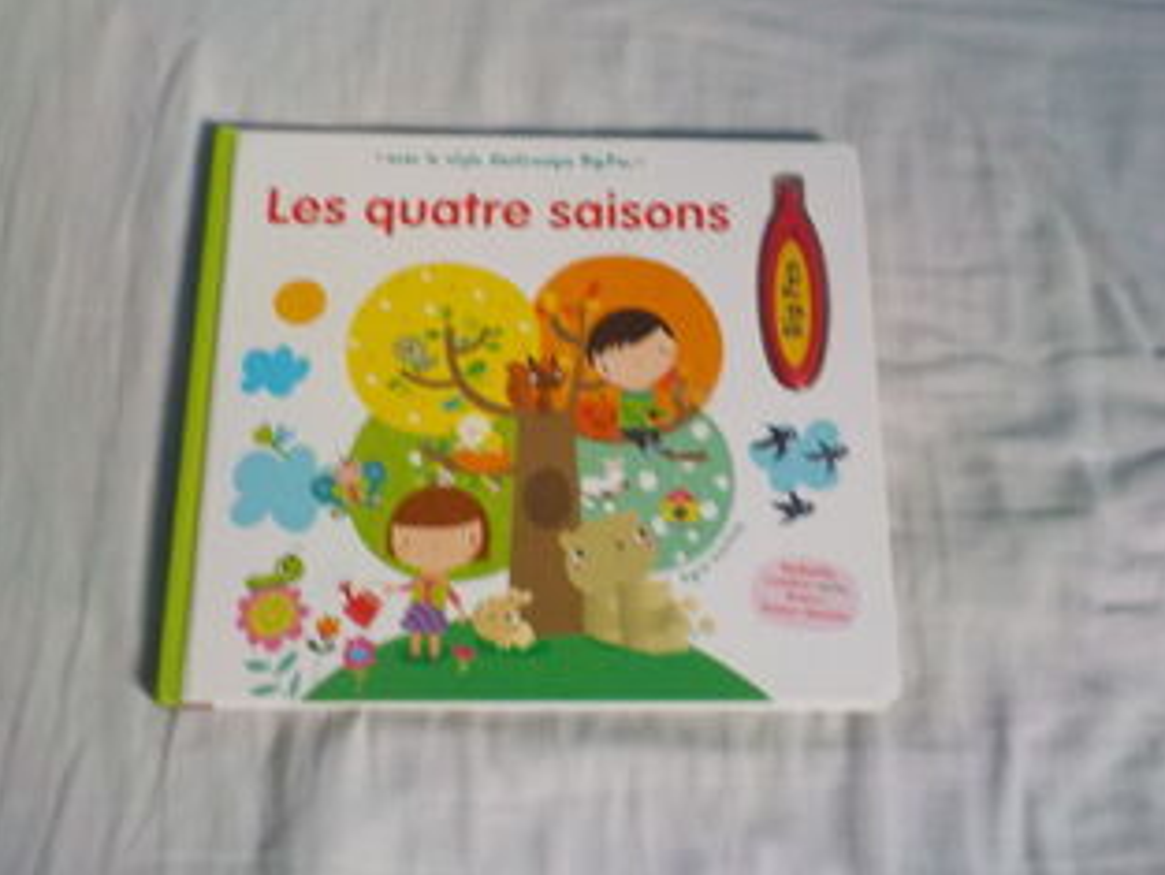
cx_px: 629
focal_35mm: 46
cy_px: 238
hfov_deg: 41.2
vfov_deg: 31.1
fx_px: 1549
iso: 180
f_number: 3.3
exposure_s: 1/30
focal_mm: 4.1
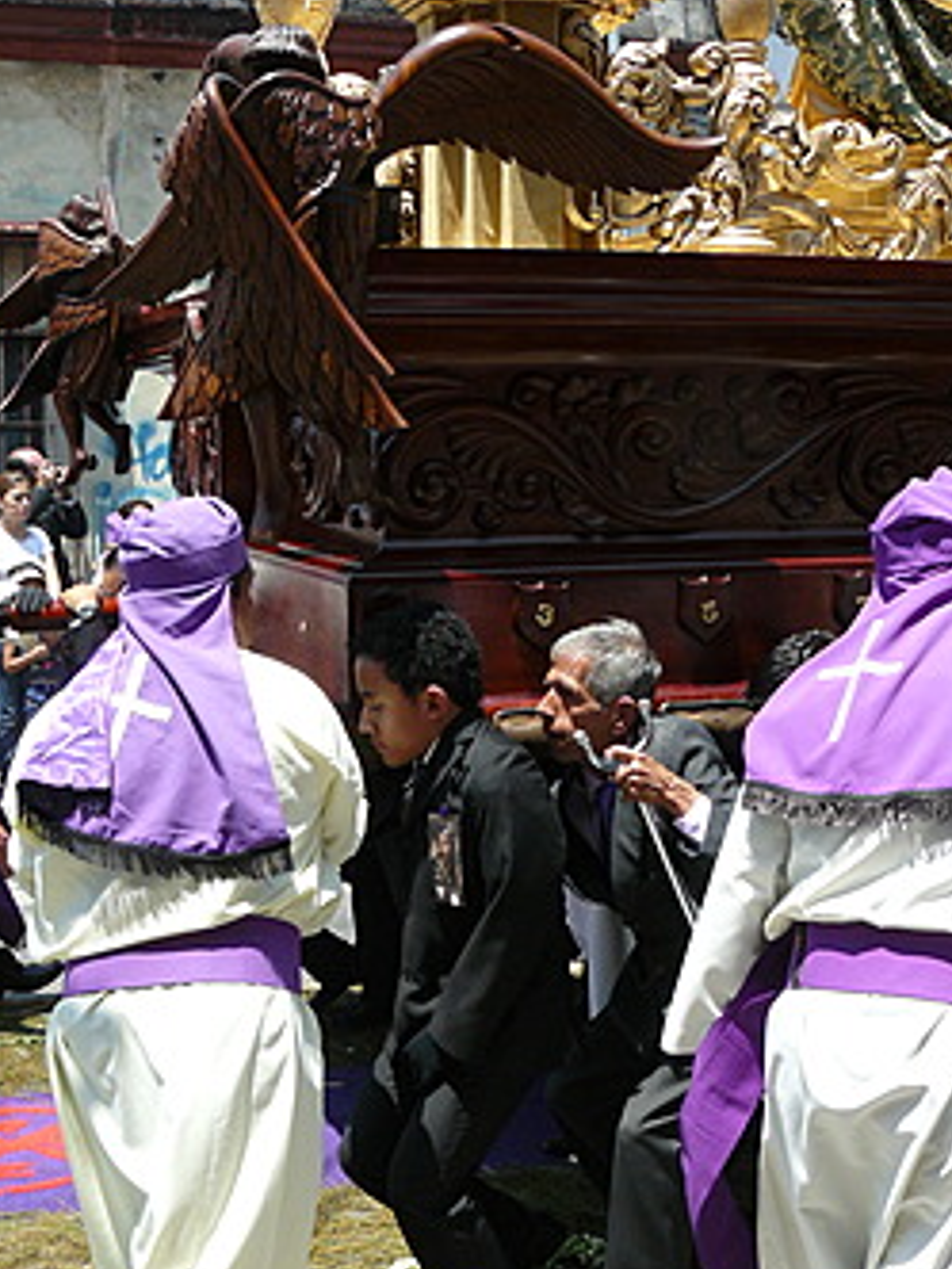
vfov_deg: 36.7
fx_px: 1907
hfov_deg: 28.0
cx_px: 440
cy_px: 772
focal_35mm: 52
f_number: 5.6
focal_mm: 6
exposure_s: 1/200
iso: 100
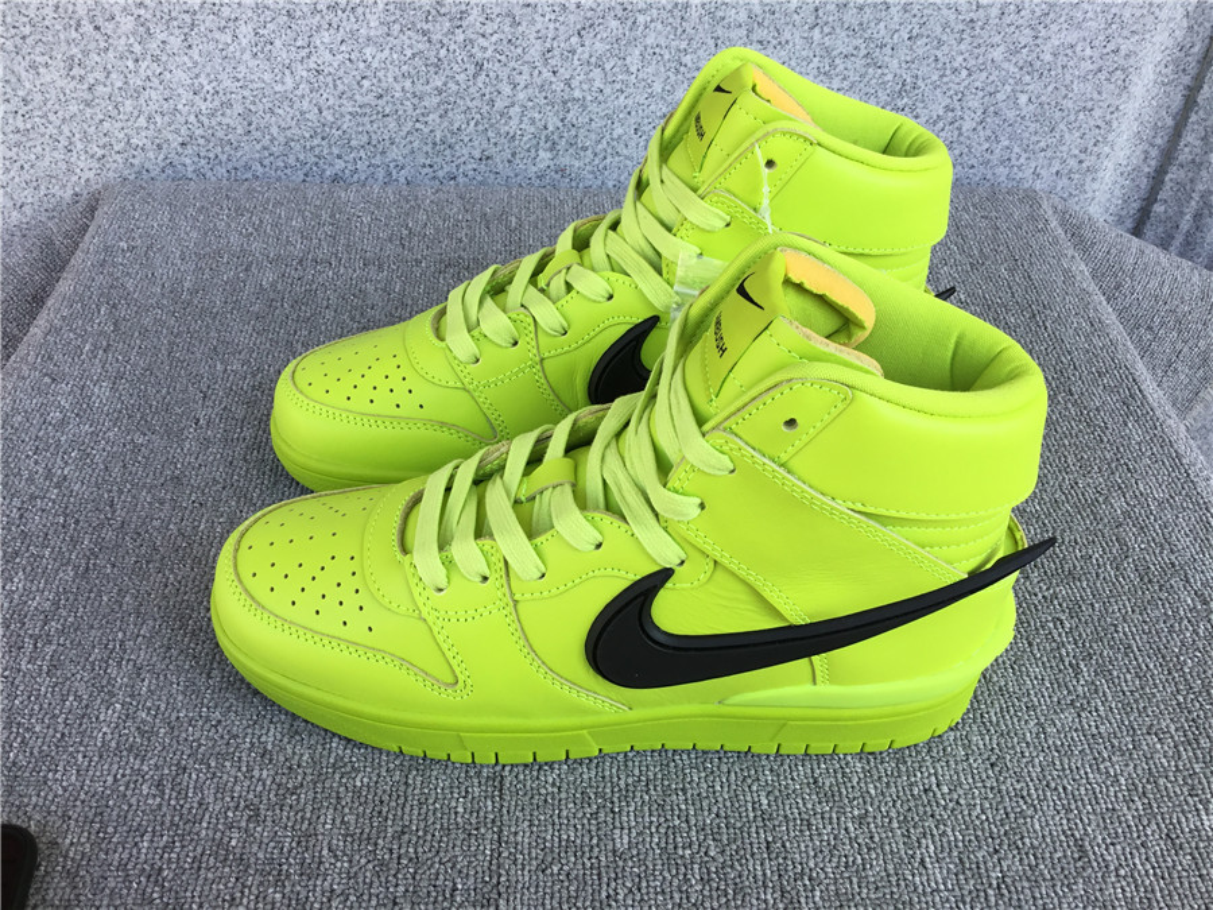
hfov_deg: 58.4
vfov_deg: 45.4
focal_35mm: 31
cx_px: 606
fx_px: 1086
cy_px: 455
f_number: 2.4
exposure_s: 1/202
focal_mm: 3.3
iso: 25
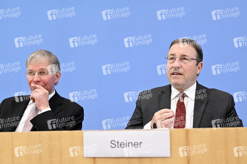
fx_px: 480
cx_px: 124
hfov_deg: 28.9
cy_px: 82
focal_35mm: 70
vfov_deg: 19.4
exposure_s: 1/400
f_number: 5.6
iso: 2500
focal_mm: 70
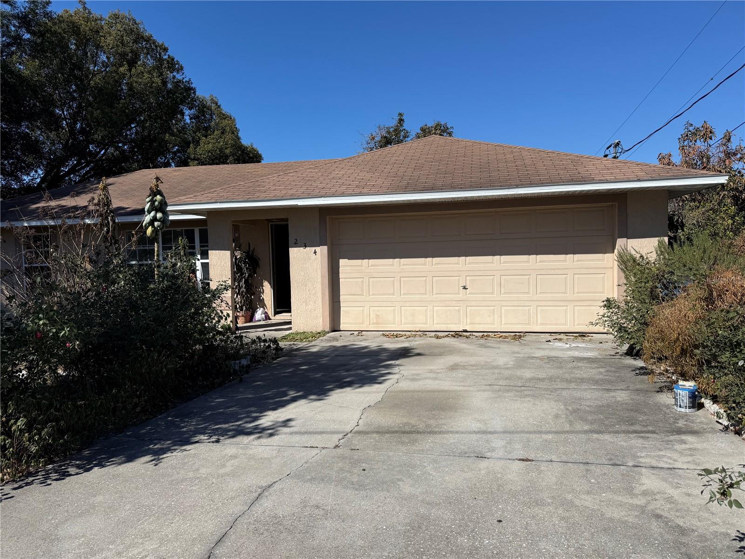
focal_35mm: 24
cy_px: 280
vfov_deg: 56.8
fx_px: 517
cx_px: 372
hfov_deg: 71.6
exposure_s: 1/7353
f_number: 1.78
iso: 80
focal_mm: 6.76
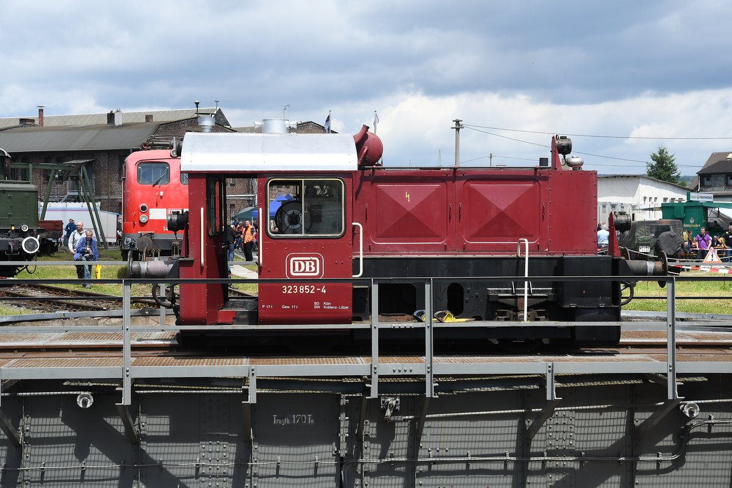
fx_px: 1403
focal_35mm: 69
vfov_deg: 19.7
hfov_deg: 29.2
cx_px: 366
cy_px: 244
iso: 320
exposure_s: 1/800
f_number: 9
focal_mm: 46
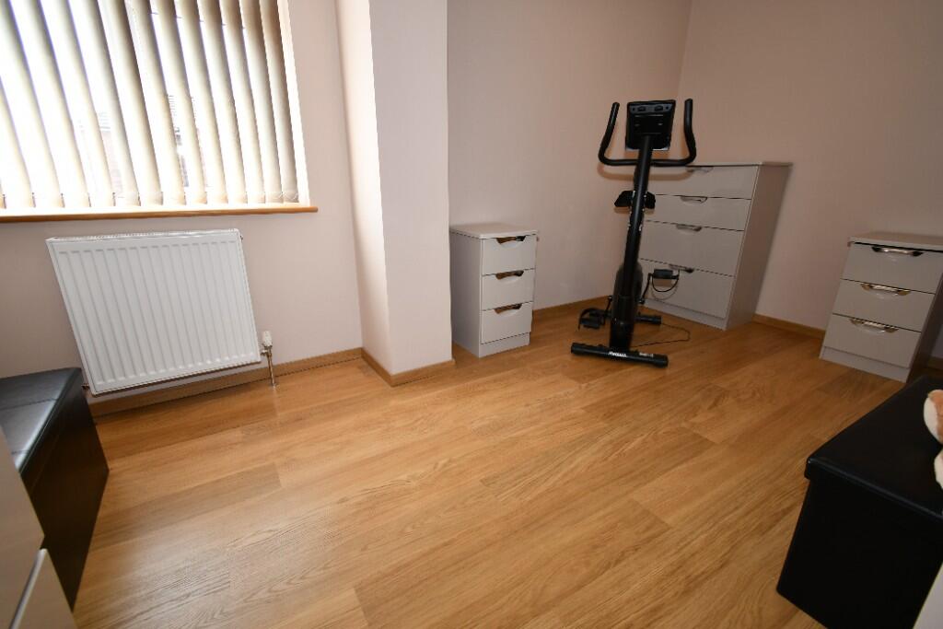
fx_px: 393
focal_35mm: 15
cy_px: 314
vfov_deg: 77.3
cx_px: 472
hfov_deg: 100.4
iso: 250
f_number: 4.5
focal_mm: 10
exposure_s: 1/60
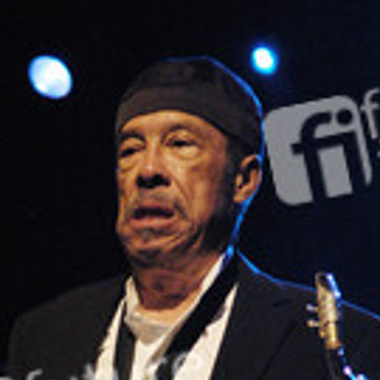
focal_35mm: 208
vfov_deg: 8.2
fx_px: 2587
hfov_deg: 8.4
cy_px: 560
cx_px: 152
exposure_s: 1/500
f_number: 3.3
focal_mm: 55
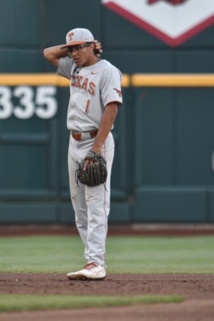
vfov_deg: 4.6
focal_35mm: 452
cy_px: 160
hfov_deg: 3.0
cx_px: 90
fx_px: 4030
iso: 640
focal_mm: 300
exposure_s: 1/400
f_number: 2.8
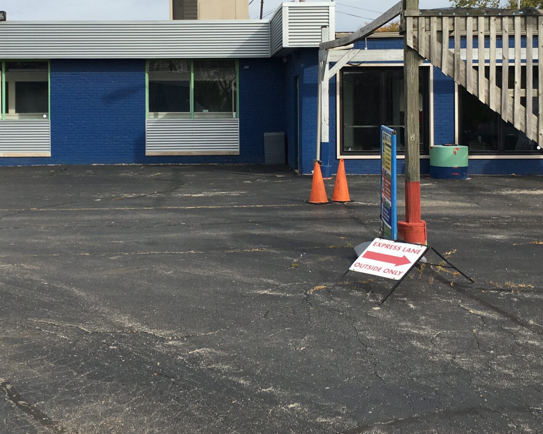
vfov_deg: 29.1
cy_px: 97
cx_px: 220
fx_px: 820
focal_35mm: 51
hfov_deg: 36.5
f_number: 2.2
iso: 25
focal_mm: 4.15
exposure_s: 1/1350
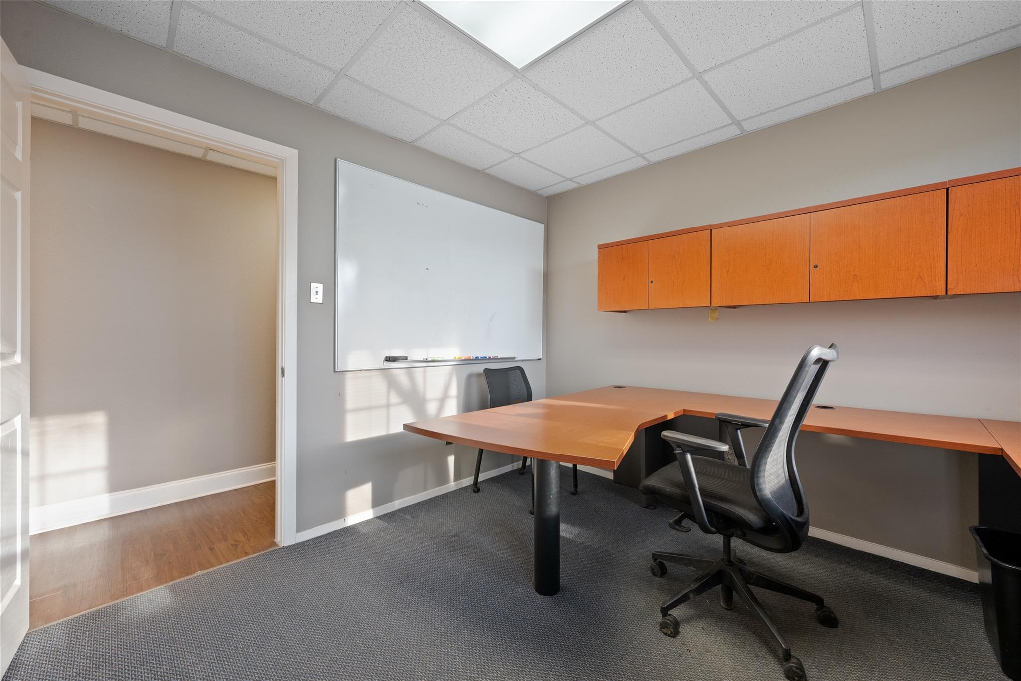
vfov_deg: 81.2
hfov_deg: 104.3
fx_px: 397
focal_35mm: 14
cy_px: 340
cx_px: 510
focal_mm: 14
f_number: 8
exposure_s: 1/4
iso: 400
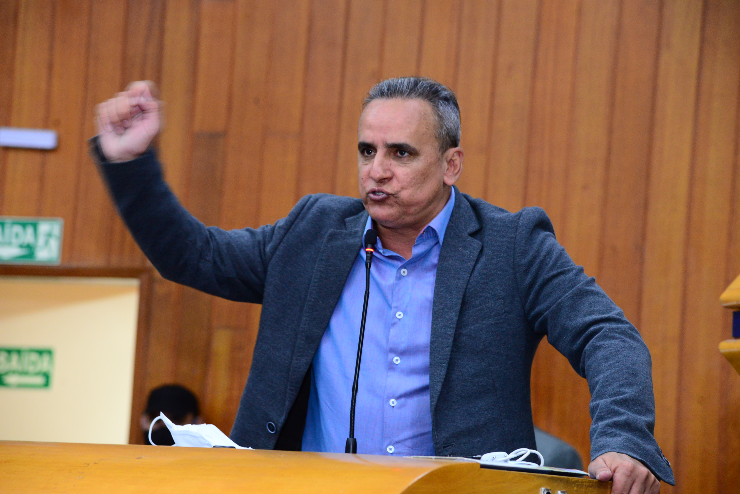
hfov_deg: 17.1
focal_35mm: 120
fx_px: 2467
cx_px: 370
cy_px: 247
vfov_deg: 11.4
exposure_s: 1/60
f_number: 5
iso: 2500
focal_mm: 120
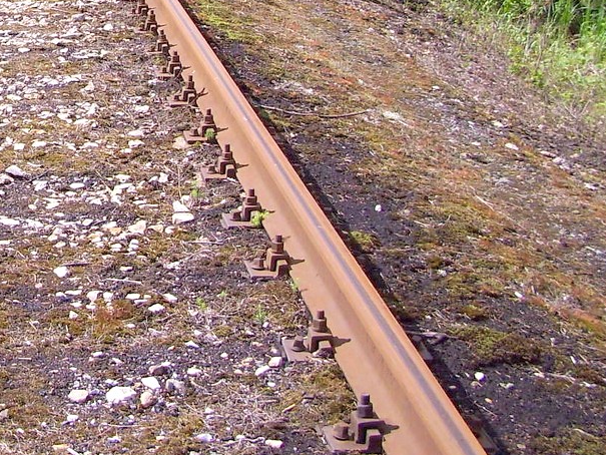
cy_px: -12
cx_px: 56
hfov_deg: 22.7
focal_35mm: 84
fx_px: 1471
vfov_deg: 17.1
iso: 80
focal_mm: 5.7
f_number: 2.9
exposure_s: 1/500
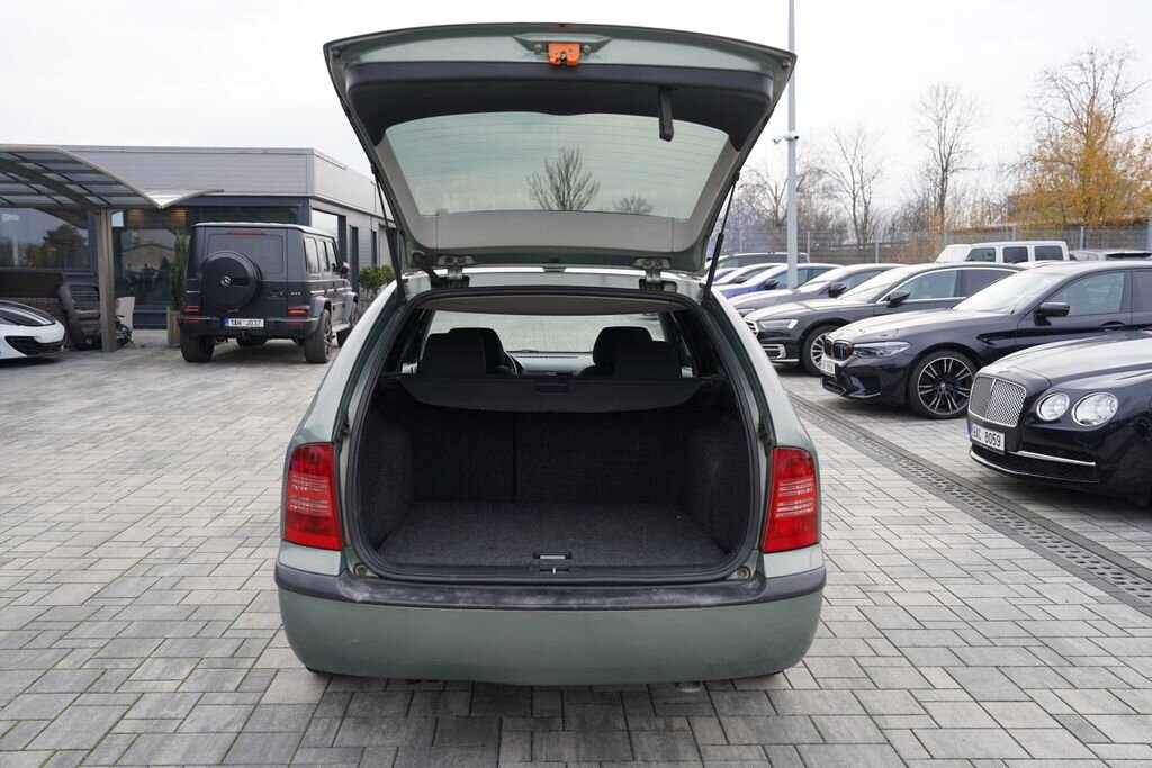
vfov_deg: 41.1
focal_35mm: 32
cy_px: 384
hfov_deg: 58.7
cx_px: 576
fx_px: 1024
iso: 100
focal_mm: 32
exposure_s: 1/100
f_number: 4.5
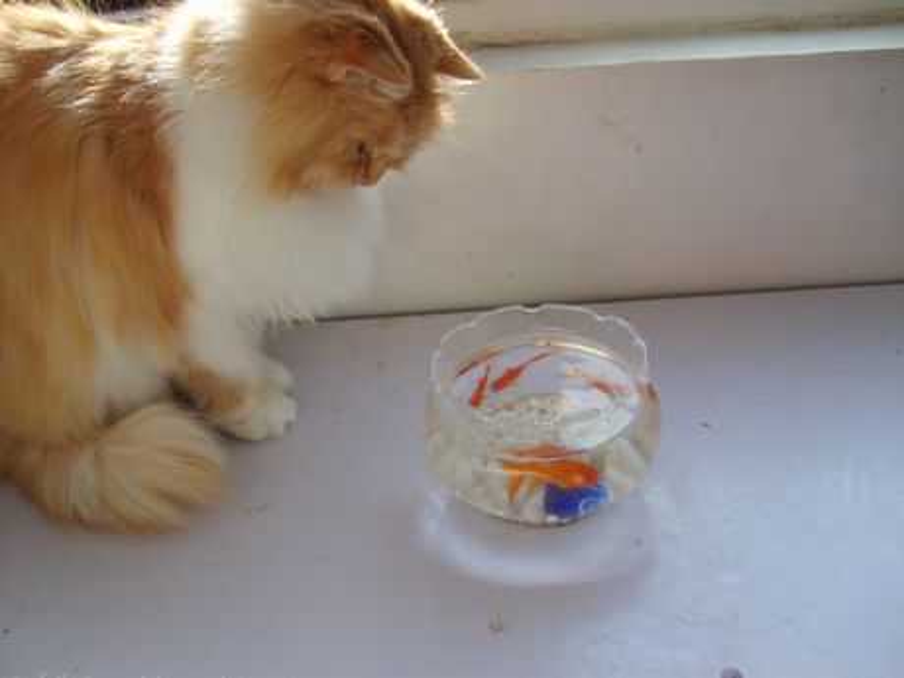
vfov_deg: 40.7
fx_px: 914
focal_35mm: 35
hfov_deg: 52.6
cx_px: 452
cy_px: 339
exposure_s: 1/180
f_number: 2.8
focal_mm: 5.8
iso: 50
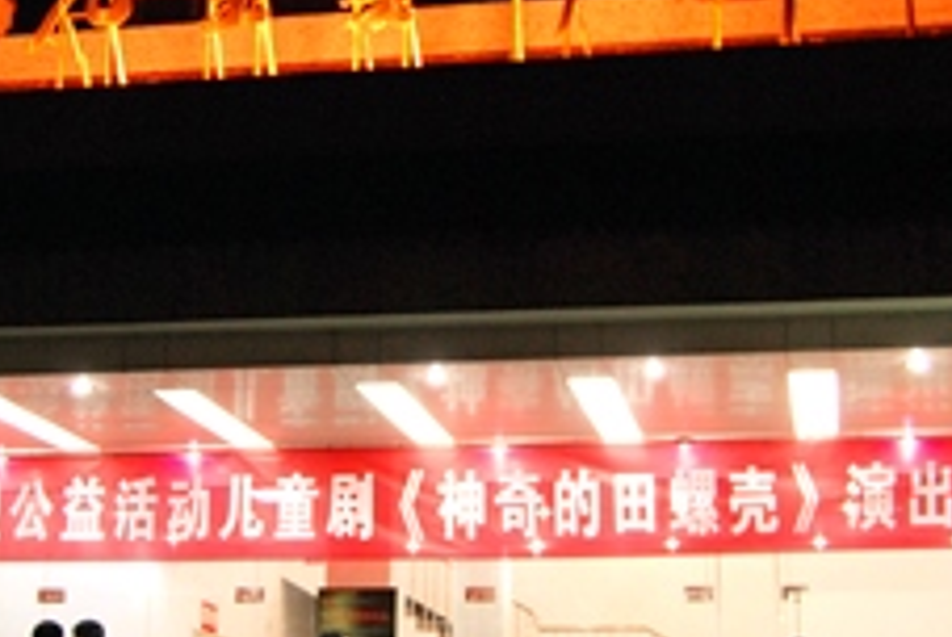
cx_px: 386
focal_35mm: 73
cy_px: 348
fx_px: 1933
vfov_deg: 18.7
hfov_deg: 27.6
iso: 800
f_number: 4
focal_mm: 24
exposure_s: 1/30
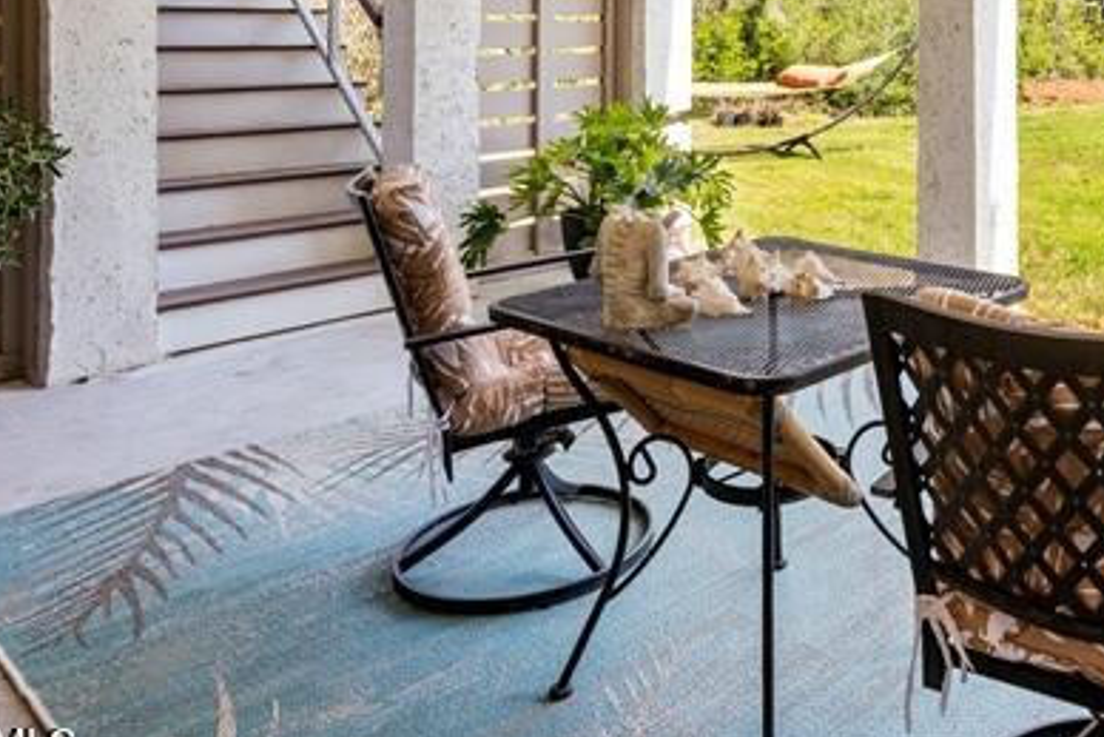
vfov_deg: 35.8
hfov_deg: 50.6
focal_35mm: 34
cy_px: 31
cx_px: 955
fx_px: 1043
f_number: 8
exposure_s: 1/100
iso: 400
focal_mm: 16
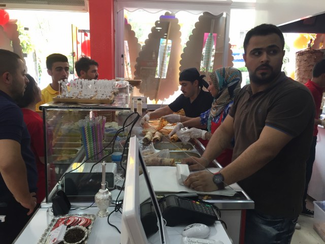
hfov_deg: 61.7
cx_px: 162
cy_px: 122
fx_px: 272
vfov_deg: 48.2
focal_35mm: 29
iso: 40
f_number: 2.2
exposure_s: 1/40
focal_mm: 4.15
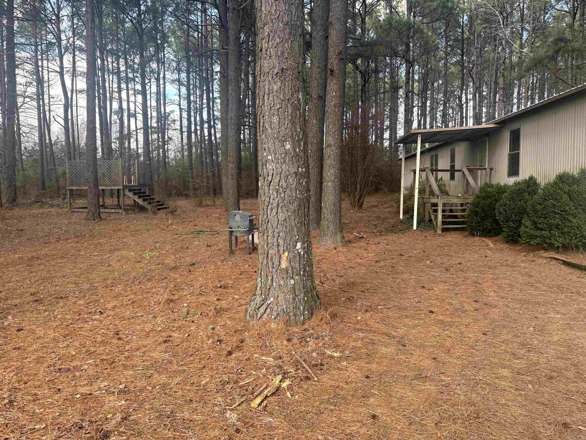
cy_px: 220
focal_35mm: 26
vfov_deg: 53.1
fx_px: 440
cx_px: 293
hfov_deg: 67.3
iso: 64
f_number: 1.6
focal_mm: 5.96
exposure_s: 1/450
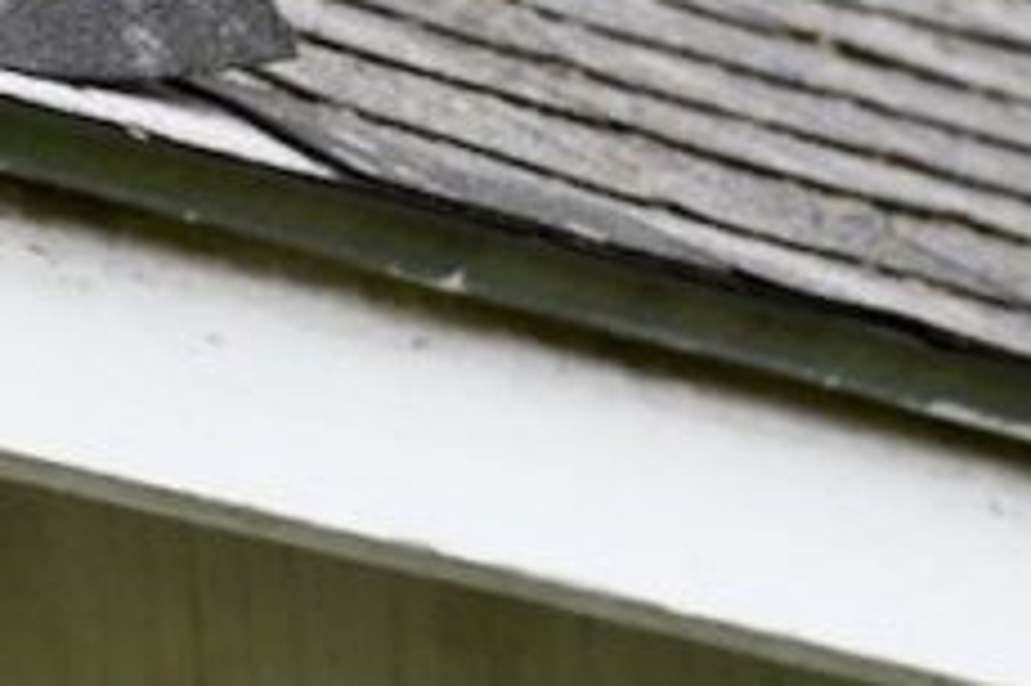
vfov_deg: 1.5
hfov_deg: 2.2
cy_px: -182
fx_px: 26757
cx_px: -36
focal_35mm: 935
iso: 800
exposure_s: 1/1000
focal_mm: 140
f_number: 8
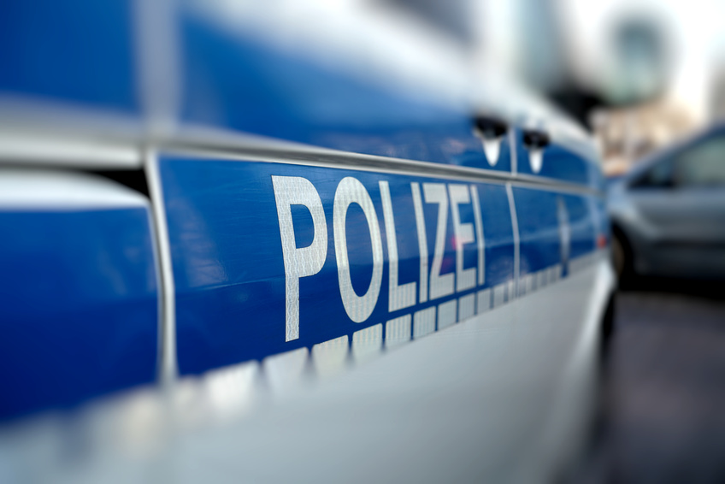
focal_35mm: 55
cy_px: 242
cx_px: 362
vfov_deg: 24.6
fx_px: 1108
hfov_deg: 36.2
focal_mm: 55
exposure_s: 1/320
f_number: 5
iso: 200
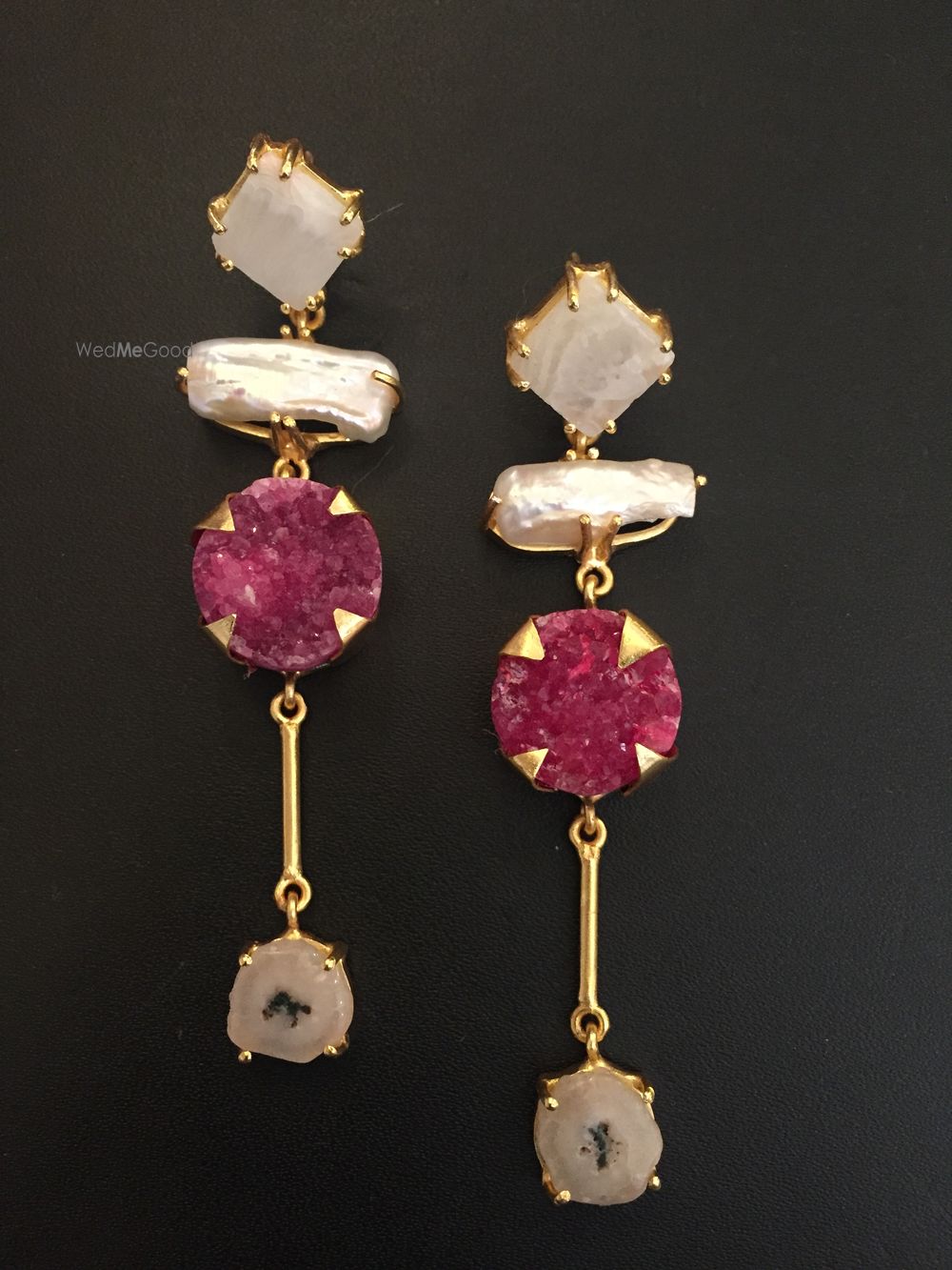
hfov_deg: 48.2
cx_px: 476
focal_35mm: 29
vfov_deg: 61.7
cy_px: 635
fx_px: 1063
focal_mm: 4.15
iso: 320
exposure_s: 1/17
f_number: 2.2
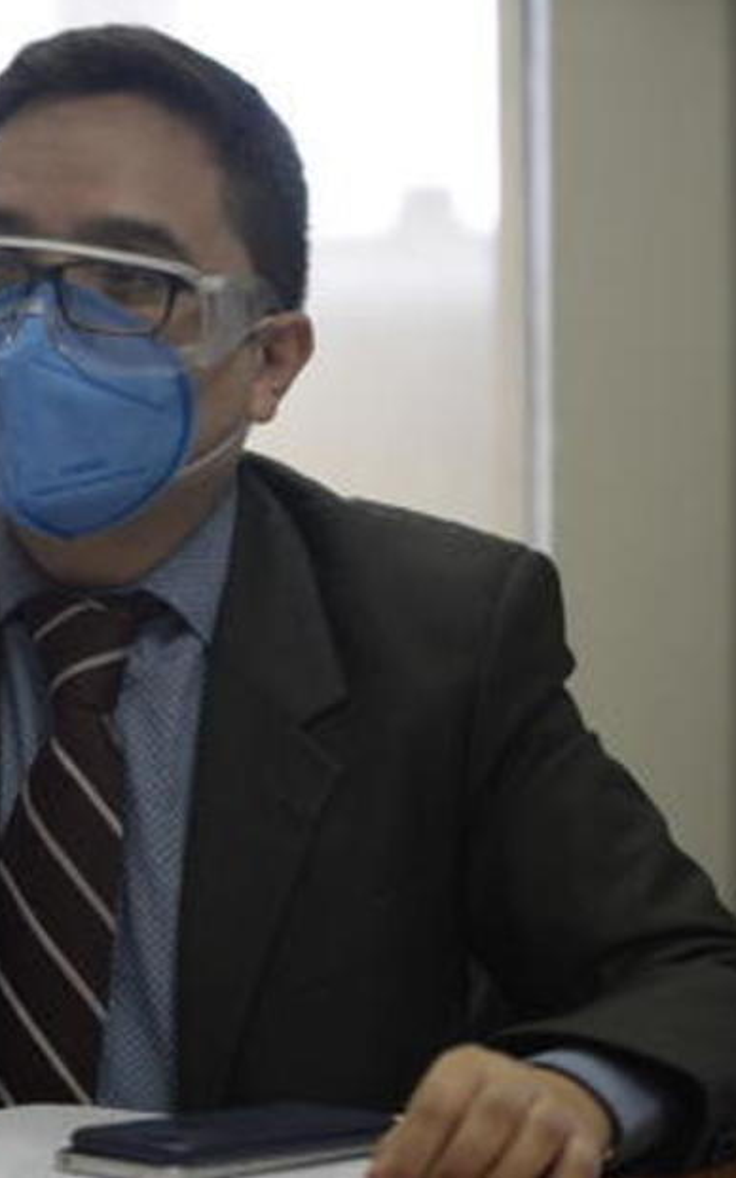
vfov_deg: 19.3
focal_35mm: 108
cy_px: 585
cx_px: 59
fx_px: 3467
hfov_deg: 12.0
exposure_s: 1/200
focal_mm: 70
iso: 1600
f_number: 2.8
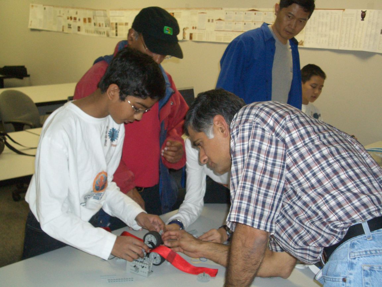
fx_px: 541
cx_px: 191
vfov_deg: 29.7
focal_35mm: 49
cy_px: 144
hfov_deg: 38.9
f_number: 3.1
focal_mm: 8.2
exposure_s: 1/60
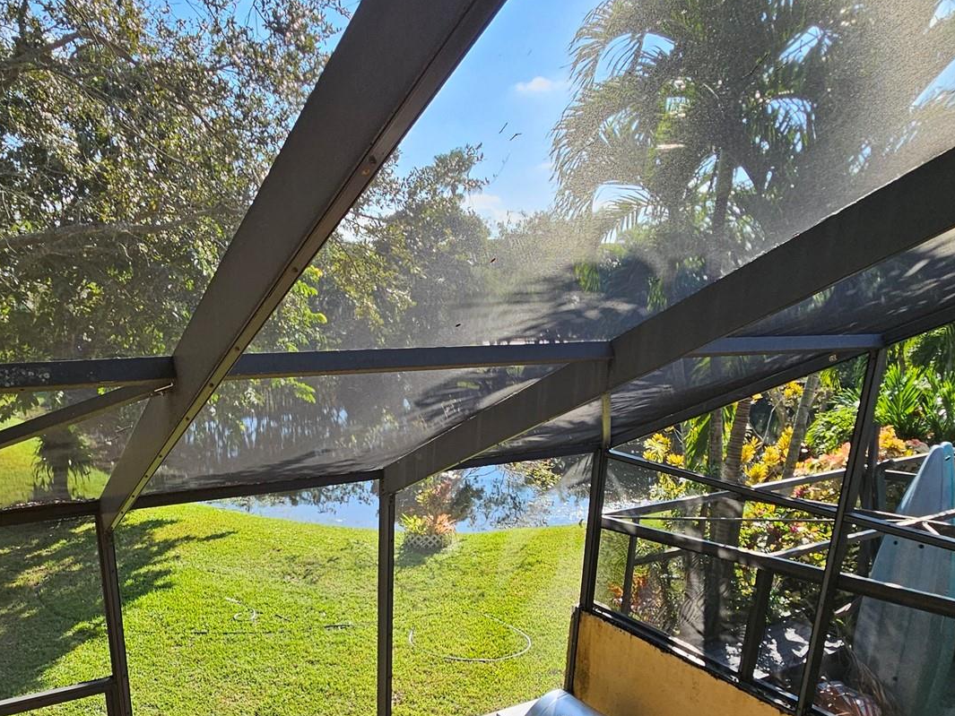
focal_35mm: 25
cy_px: 521
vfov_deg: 52.9
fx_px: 690
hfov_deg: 68.9
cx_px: 398
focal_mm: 2.2
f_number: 2.2
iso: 50
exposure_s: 1/694
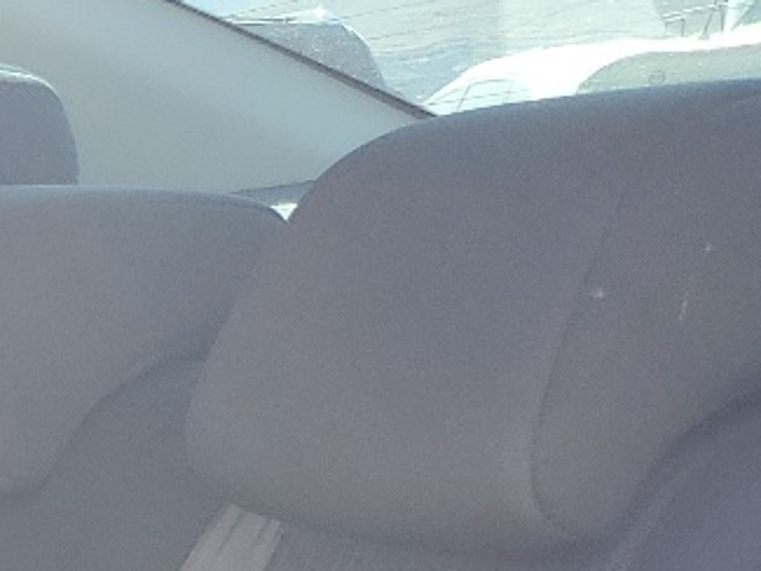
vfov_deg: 10.2
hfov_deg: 13.3
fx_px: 2815
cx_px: -752
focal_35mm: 128
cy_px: 1318
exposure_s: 1/139
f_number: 1.5
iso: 50
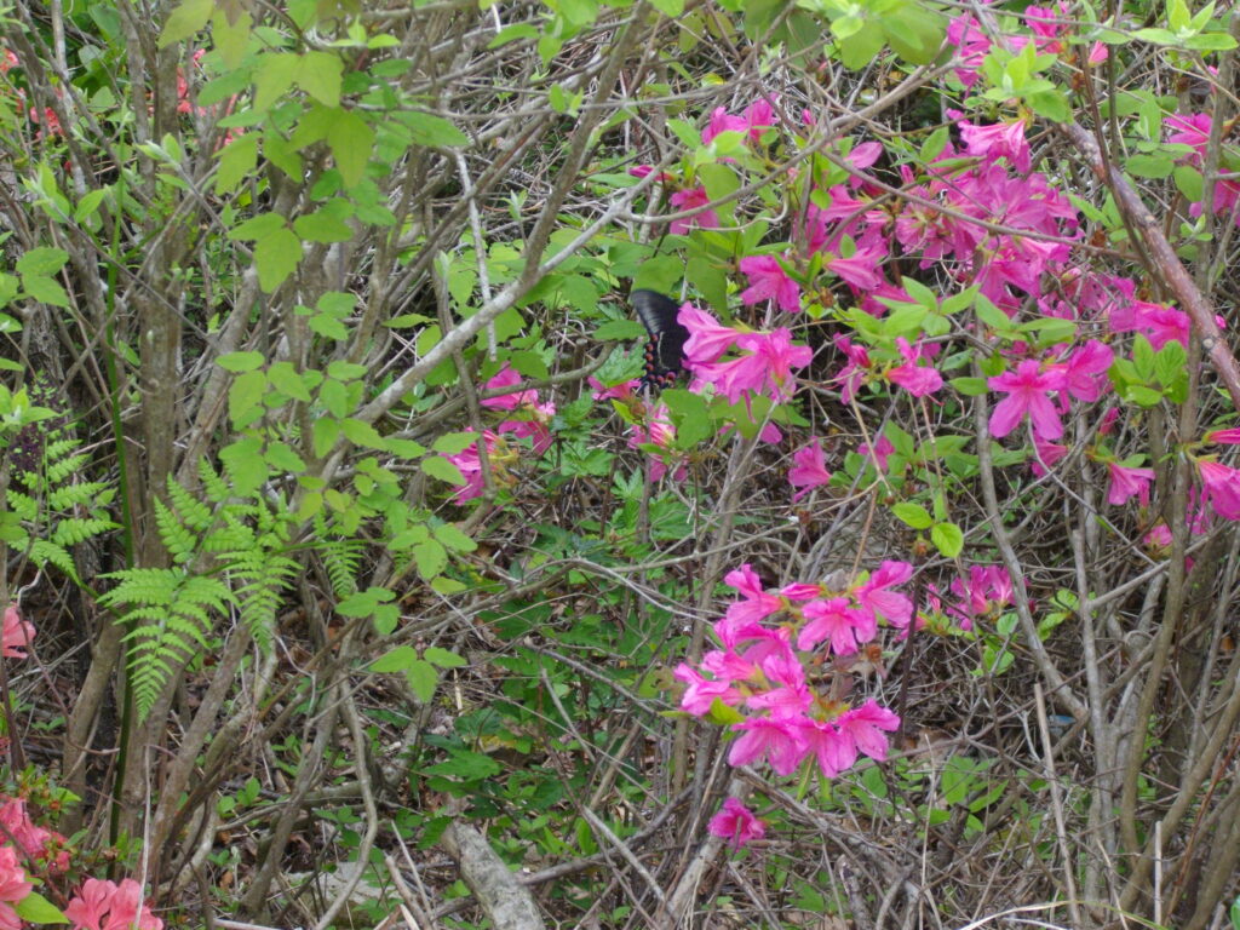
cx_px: 620
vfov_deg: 13.2
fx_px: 4012
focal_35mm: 112
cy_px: 465
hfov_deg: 17.6
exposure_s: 1/200
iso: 142
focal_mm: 18.6
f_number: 5.2
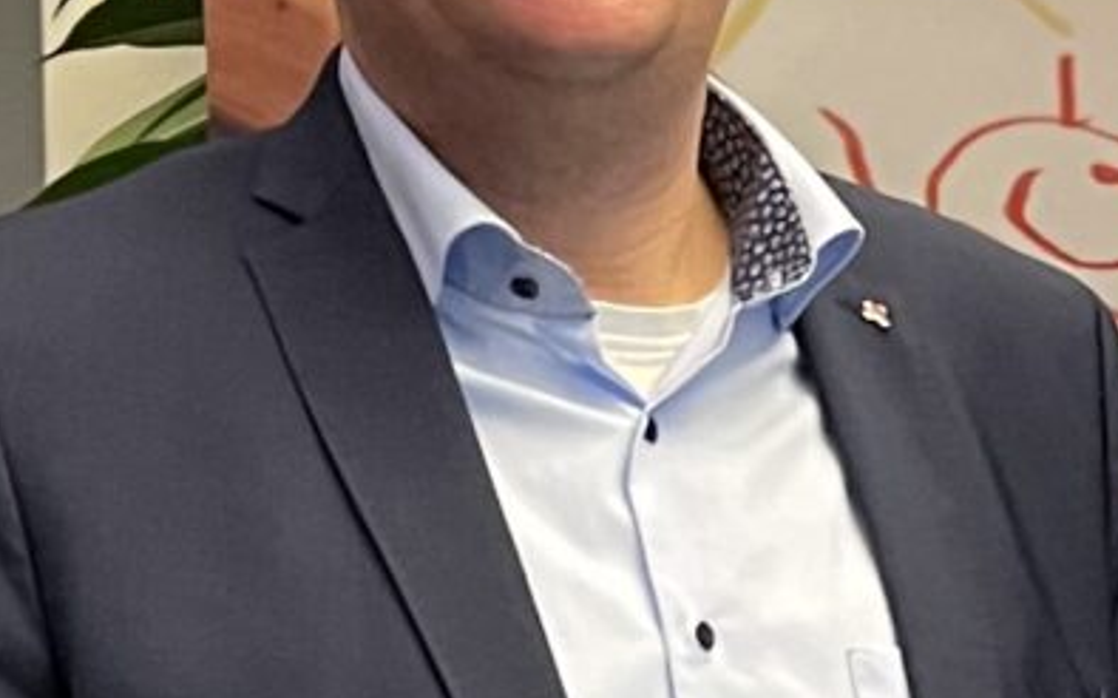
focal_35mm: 179
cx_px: 1612
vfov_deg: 7.1
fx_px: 5452
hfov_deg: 11.3
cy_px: 1231
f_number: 1.6
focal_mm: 5.1
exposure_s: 1/50
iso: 500
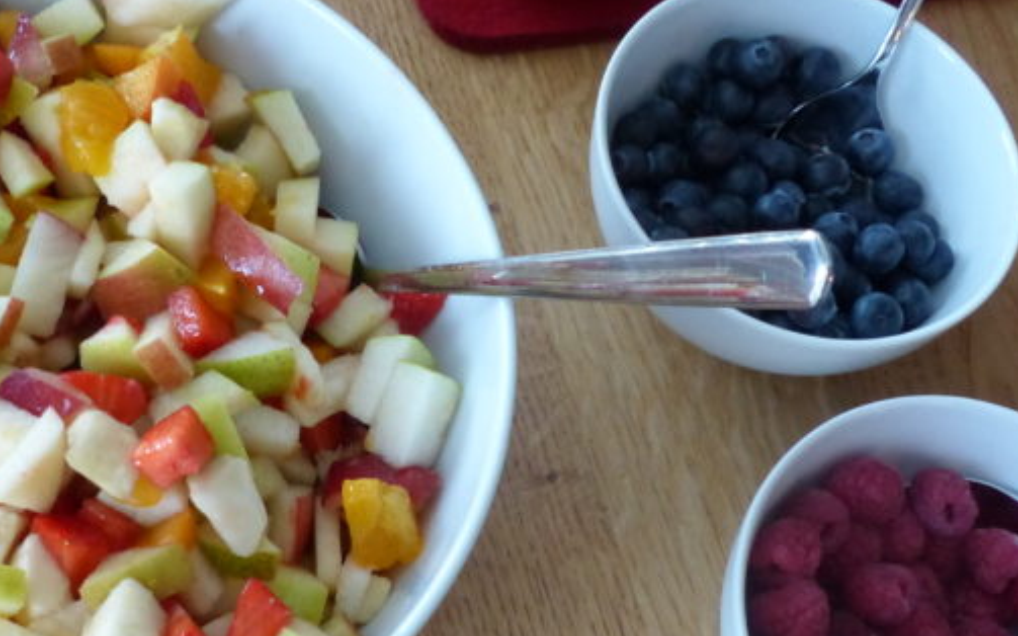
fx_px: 1498
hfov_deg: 37.4
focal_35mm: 54
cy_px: 415
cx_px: 399
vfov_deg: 23.9
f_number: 2.8
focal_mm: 4.5
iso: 320
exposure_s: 1/60
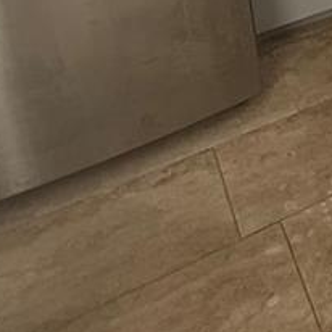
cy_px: -253
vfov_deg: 18.9
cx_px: 574
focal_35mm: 72
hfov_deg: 19.1
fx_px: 781
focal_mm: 2.22
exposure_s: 1/99
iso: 100
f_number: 2.2
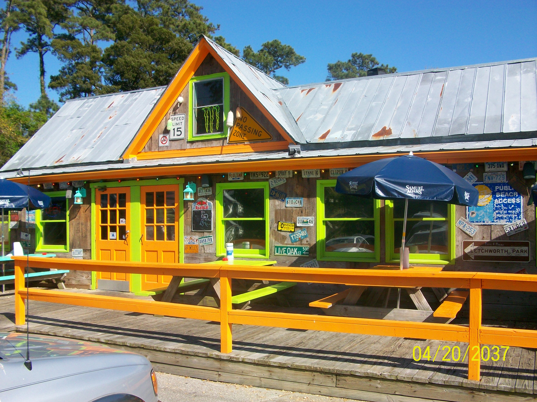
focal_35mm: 34
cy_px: 201
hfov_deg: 54.0
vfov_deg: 41.8
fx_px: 527
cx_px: 268
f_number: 5.5
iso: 80
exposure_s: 1/343
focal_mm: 5.7
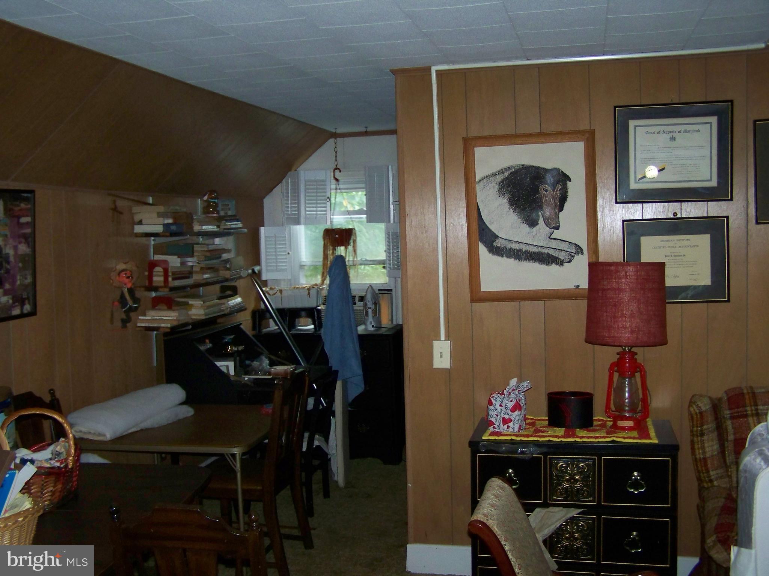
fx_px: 844
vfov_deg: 37.7
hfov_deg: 49.0
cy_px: 288
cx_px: 384
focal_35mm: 38
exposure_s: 1/30
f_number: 2.8
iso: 200
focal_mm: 6.3
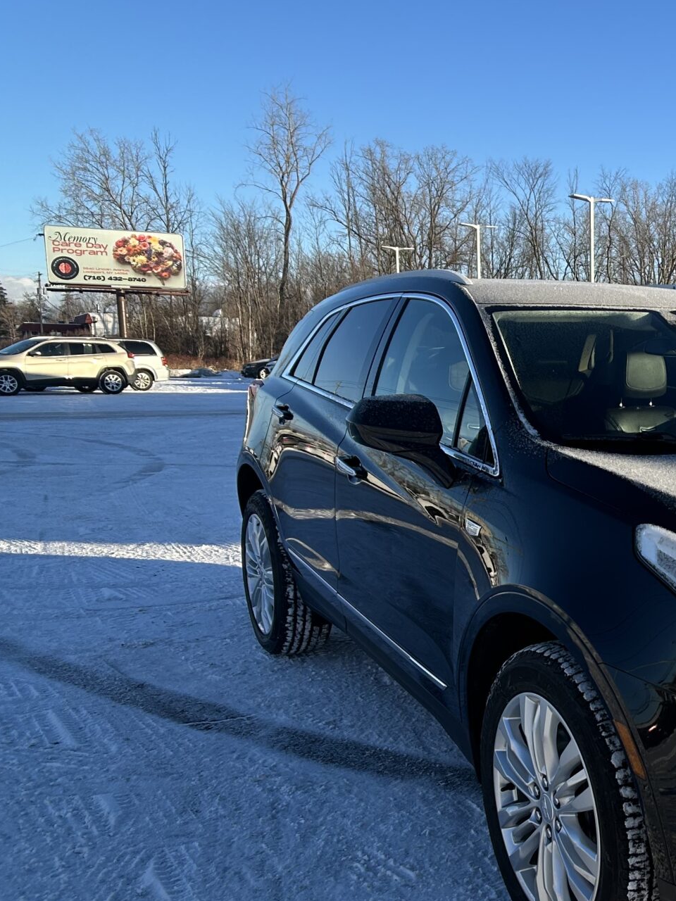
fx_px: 1354
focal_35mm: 52
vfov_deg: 36.8
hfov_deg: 26.0
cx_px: 739
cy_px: 504
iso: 50
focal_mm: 5.7
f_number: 1.5
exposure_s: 1/2165
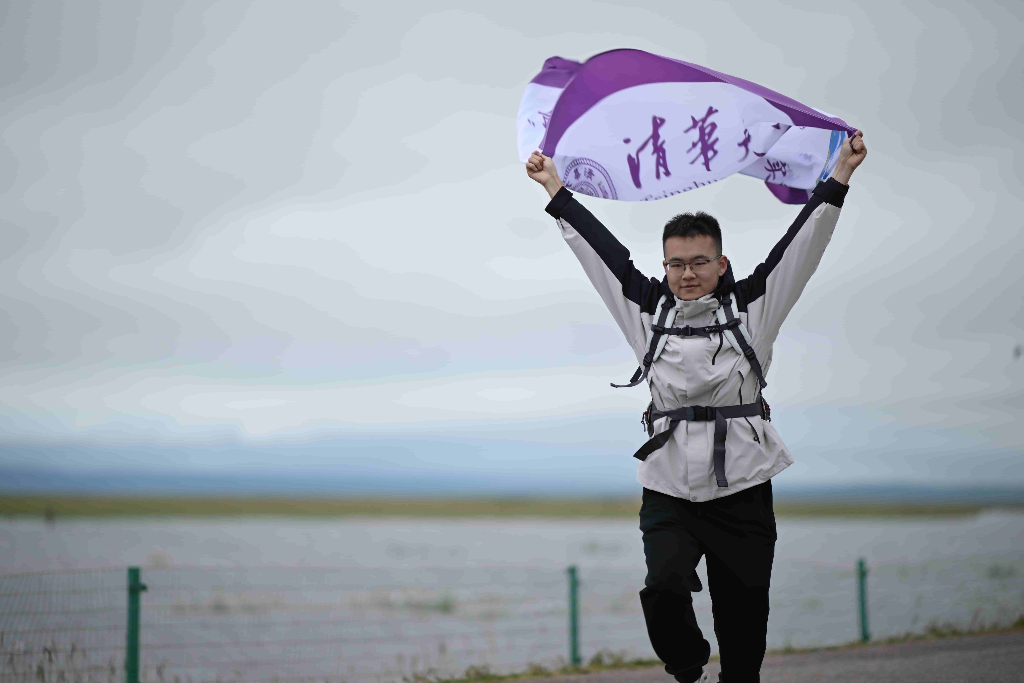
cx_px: 512
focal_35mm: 105
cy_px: 342
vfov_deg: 13.0
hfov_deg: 19.5
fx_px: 2986
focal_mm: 105
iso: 500
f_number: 1.4
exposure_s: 1/400
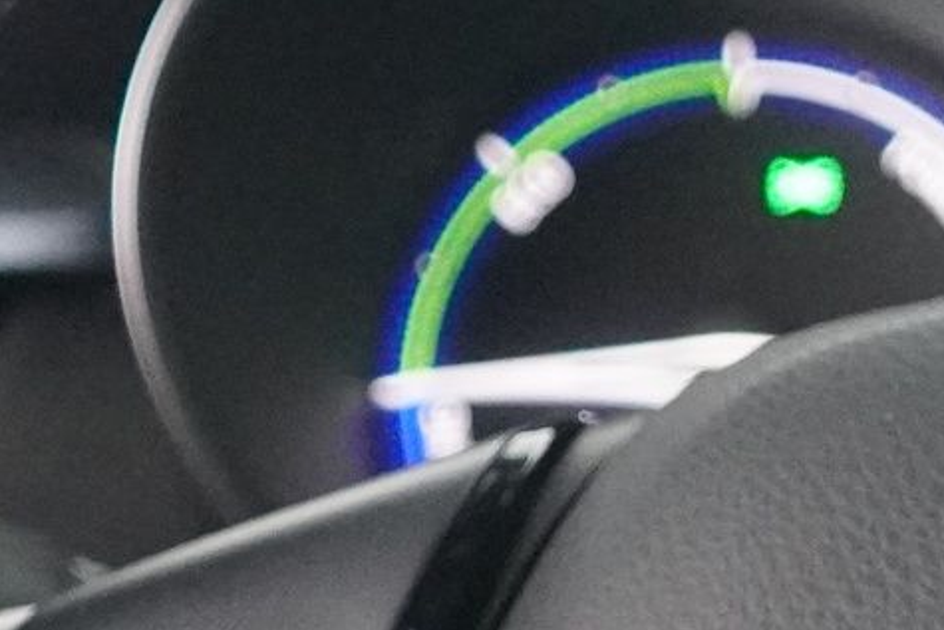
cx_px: 1399
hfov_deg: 9.1
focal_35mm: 221
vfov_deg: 6.2
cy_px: 921
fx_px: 5797
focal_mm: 28
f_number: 3.5
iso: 6400
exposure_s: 1/15
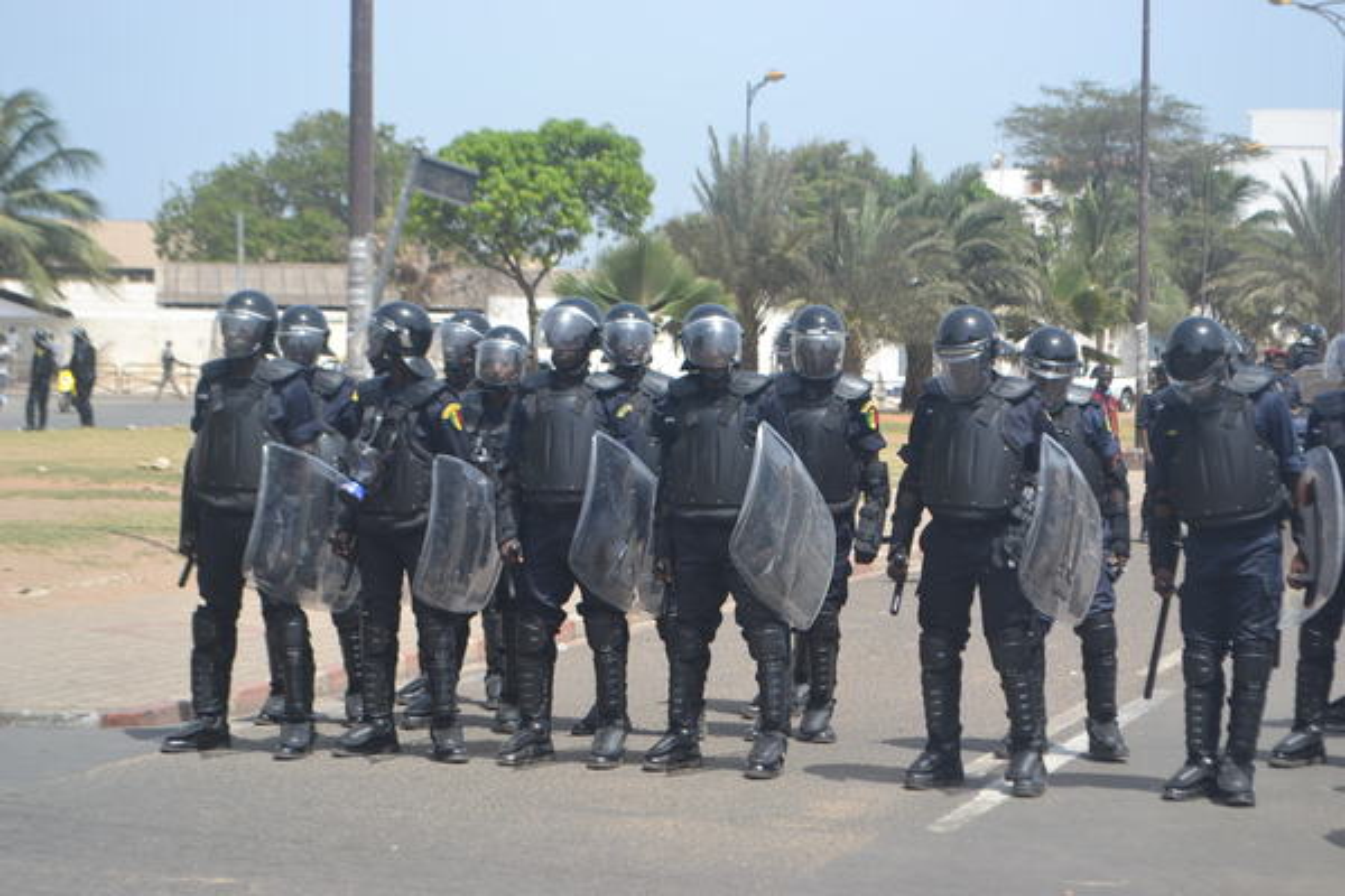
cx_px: 672
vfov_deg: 16.6
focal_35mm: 82
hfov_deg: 24.6
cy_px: 448
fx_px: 3082
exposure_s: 1/200
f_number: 7.1
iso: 100
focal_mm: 55
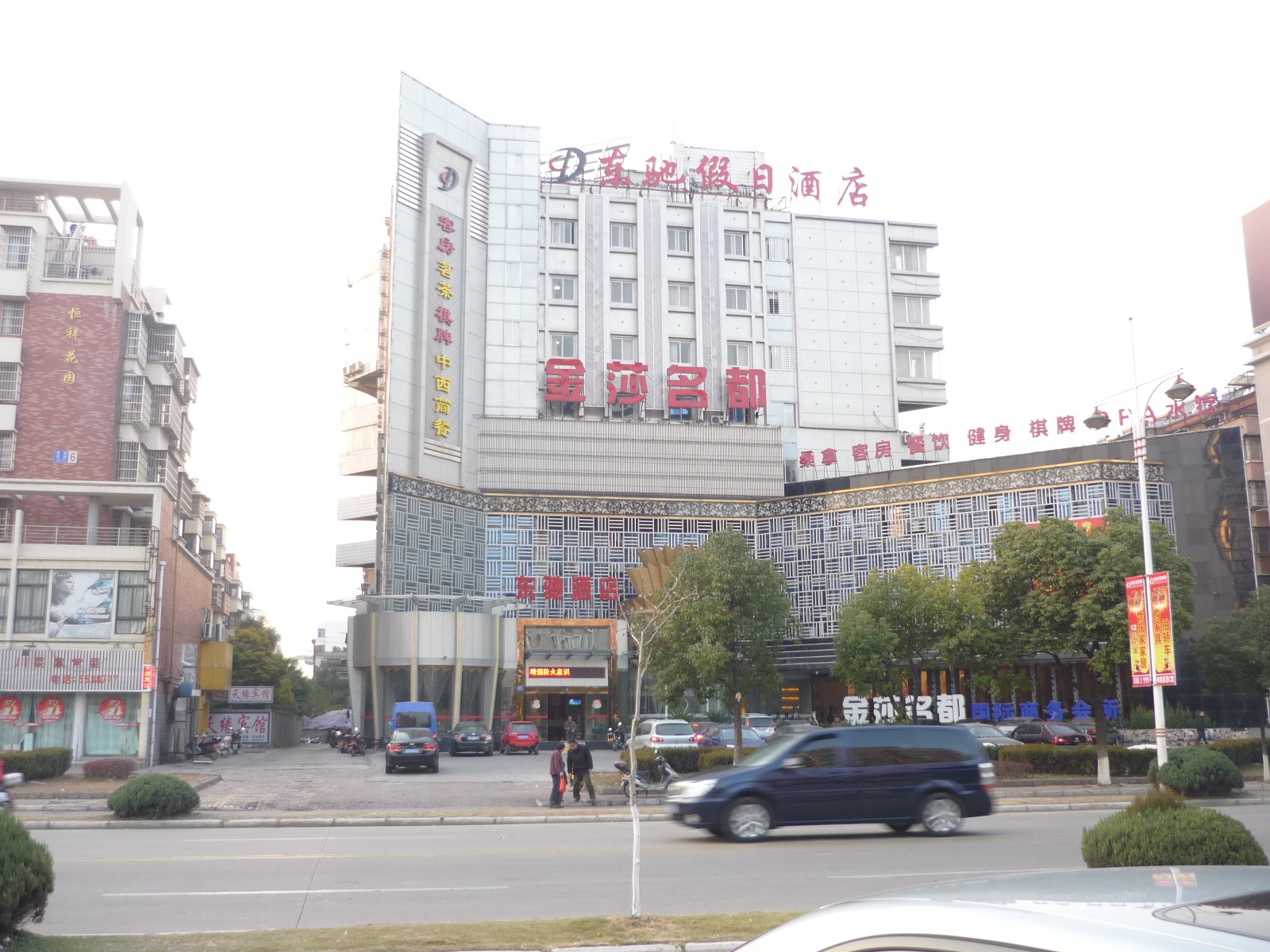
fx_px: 1211
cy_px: 476
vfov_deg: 42.9
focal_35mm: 33
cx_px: 635
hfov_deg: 55.4
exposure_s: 1/60
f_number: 2.8
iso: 100
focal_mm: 5.5
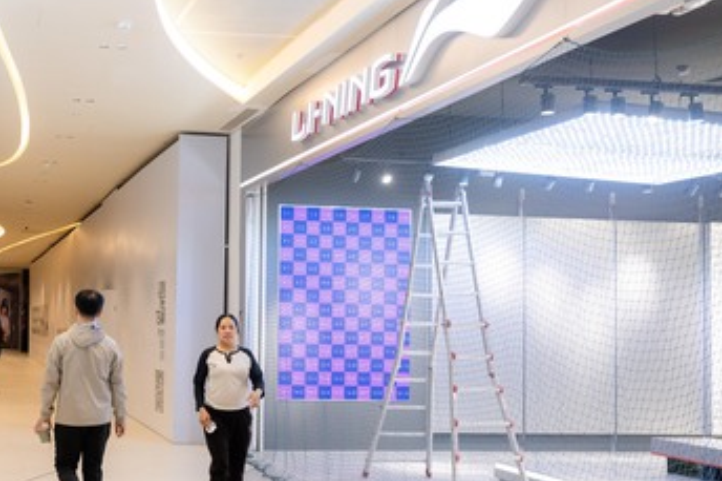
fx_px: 981
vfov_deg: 27.5
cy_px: 275
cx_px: 101
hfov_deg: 38.2
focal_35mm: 49
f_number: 3.5
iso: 800
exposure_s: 1/250
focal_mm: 25.5
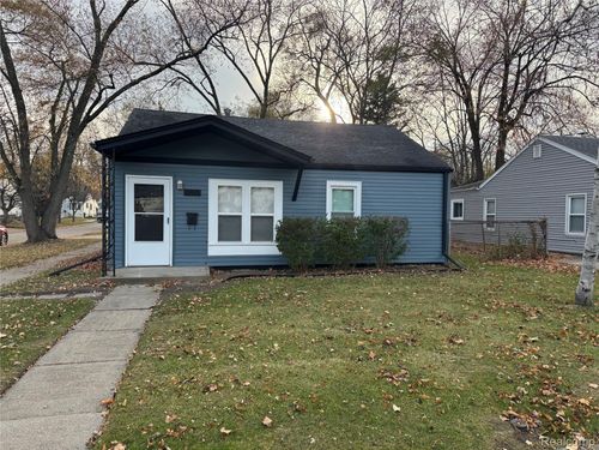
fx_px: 415
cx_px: 300
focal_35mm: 24
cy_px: 225
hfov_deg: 71.6
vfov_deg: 56.8
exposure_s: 1/864
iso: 80
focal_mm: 6.76
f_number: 1.78
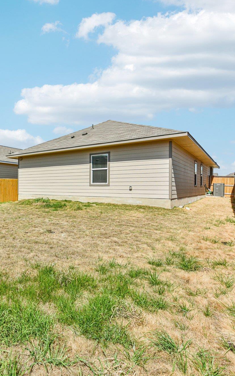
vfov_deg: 79.6
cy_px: 186
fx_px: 225
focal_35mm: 22
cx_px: 14
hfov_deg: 48.0
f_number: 8
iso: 100
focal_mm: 14
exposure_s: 1/400
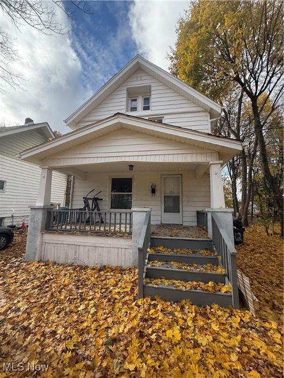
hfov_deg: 85.7
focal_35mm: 14
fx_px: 153
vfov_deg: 102.1
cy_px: 189
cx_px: 142
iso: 50
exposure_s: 1/486
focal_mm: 2.22
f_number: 2.2
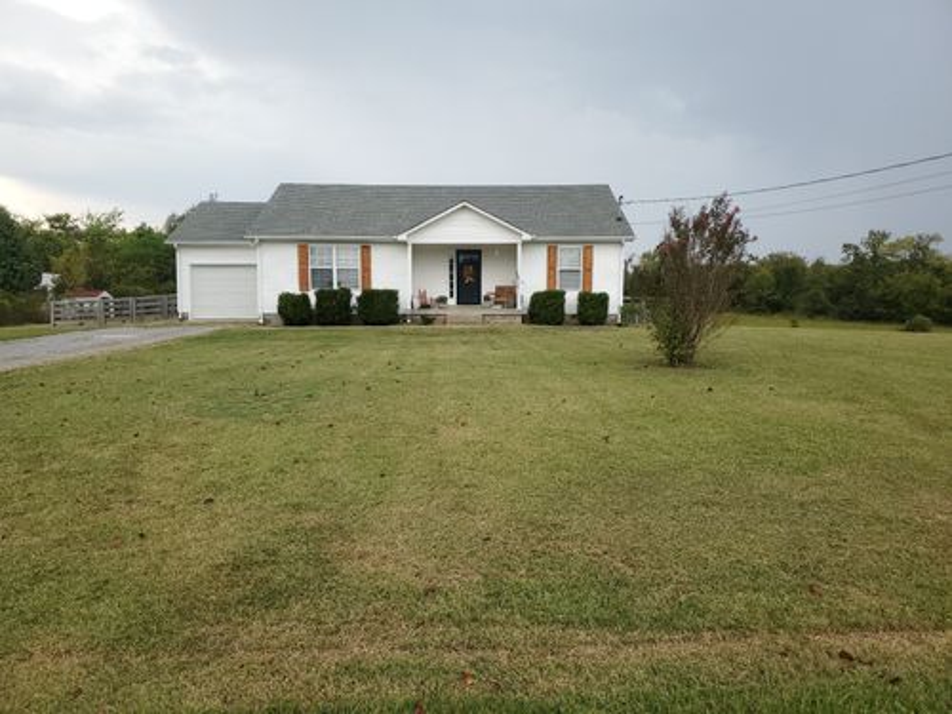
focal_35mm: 26
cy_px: 357
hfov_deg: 67.3
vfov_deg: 53.1
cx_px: 476
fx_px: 715
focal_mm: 4.3
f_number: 1.5
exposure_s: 1/602
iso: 50
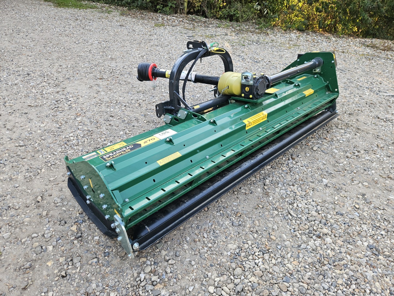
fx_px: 262
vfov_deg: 58.9
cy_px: 148
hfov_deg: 73.9
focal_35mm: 23
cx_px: 197
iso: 80
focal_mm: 5.4
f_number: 1.8
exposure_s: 1/180
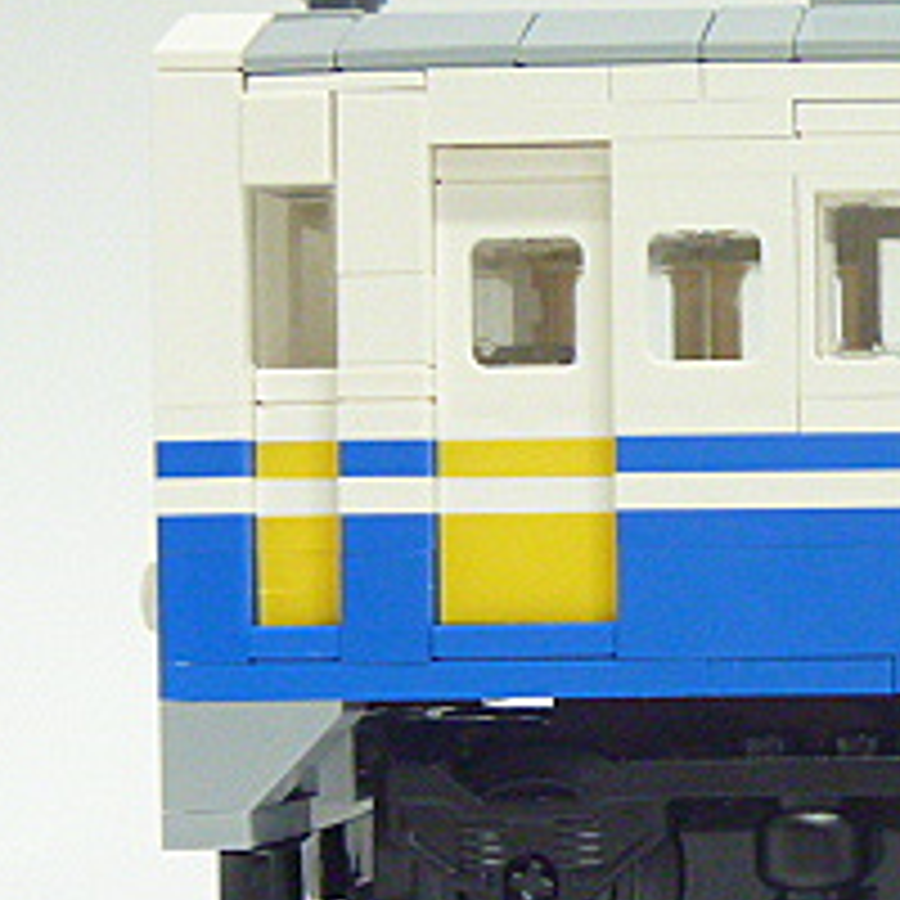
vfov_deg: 17.6
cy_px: 518
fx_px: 2912
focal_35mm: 99
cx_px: 1418
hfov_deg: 15.9
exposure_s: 1/10
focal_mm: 6.3
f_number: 3.5
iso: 400
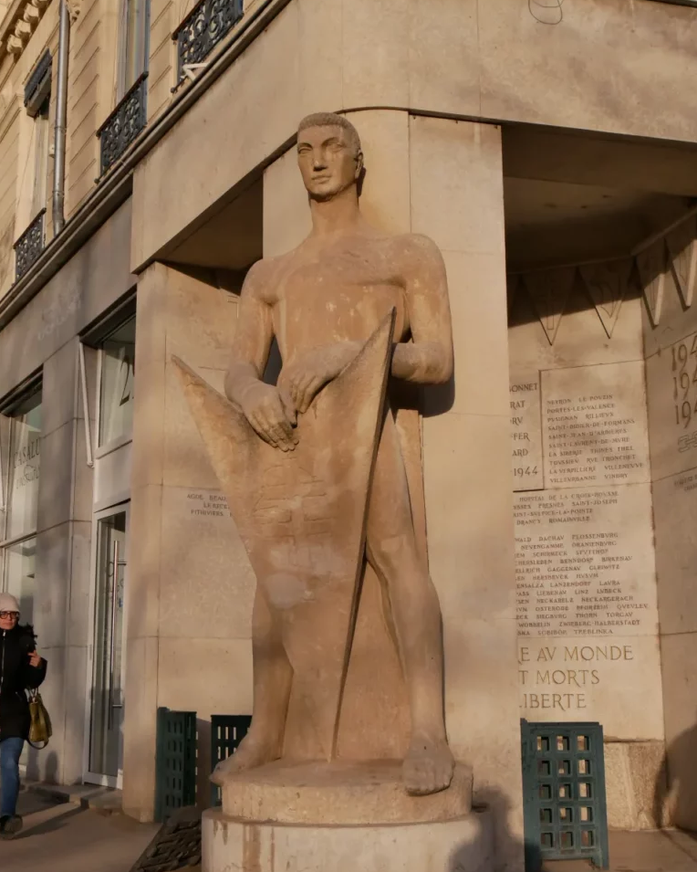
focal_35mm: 44
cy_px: 454
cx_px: 348
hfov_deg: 34.2
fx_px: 1135
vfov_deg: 42.0
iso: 800
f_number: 8
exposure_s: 1/3200
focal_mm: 21
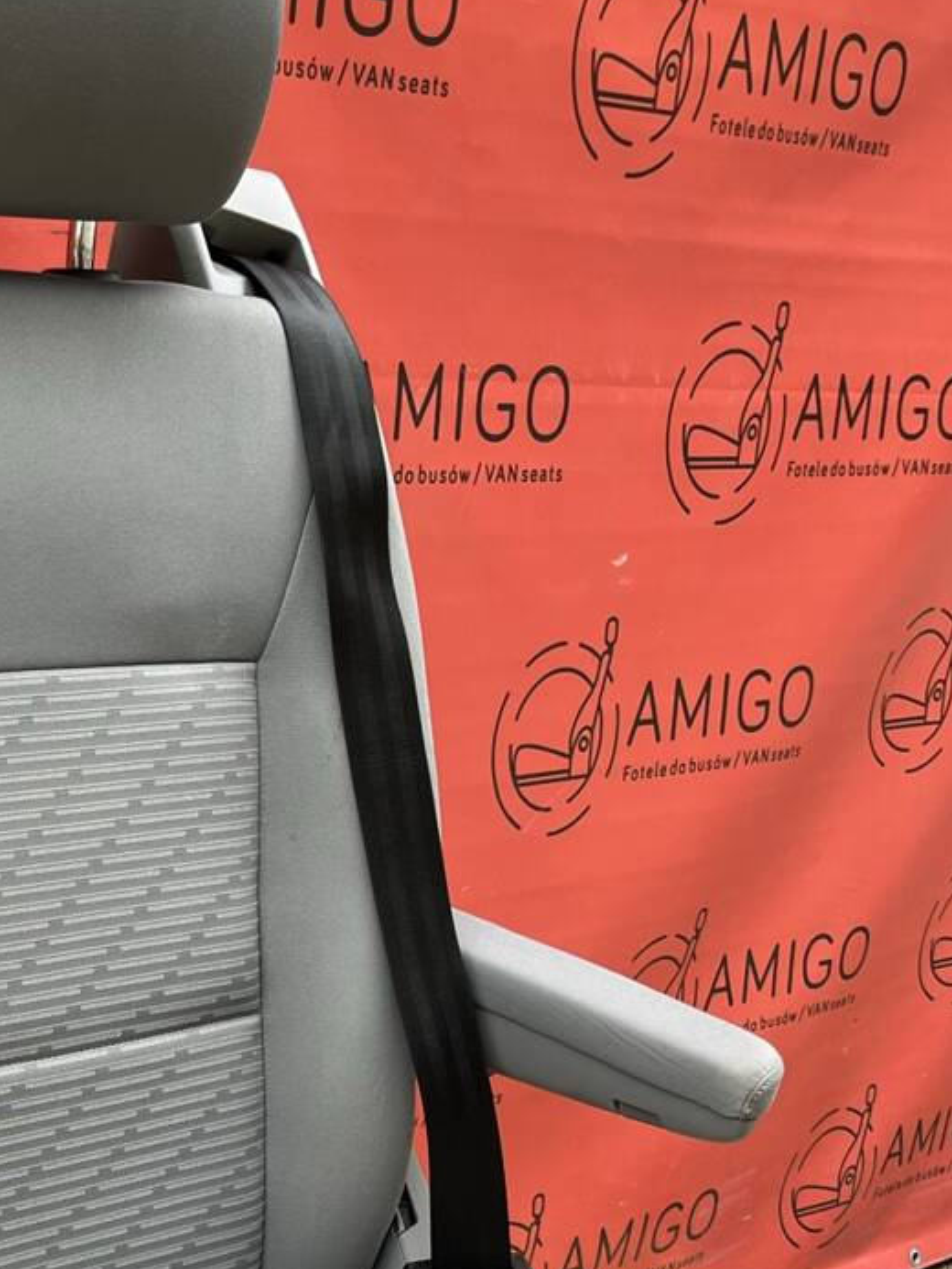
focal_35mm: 60
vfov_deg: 30.4
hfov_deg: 23.7
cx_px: 66
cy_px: 1209
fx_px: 2199
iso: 40
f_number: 1.6
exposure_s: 1/254
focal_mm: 5.1
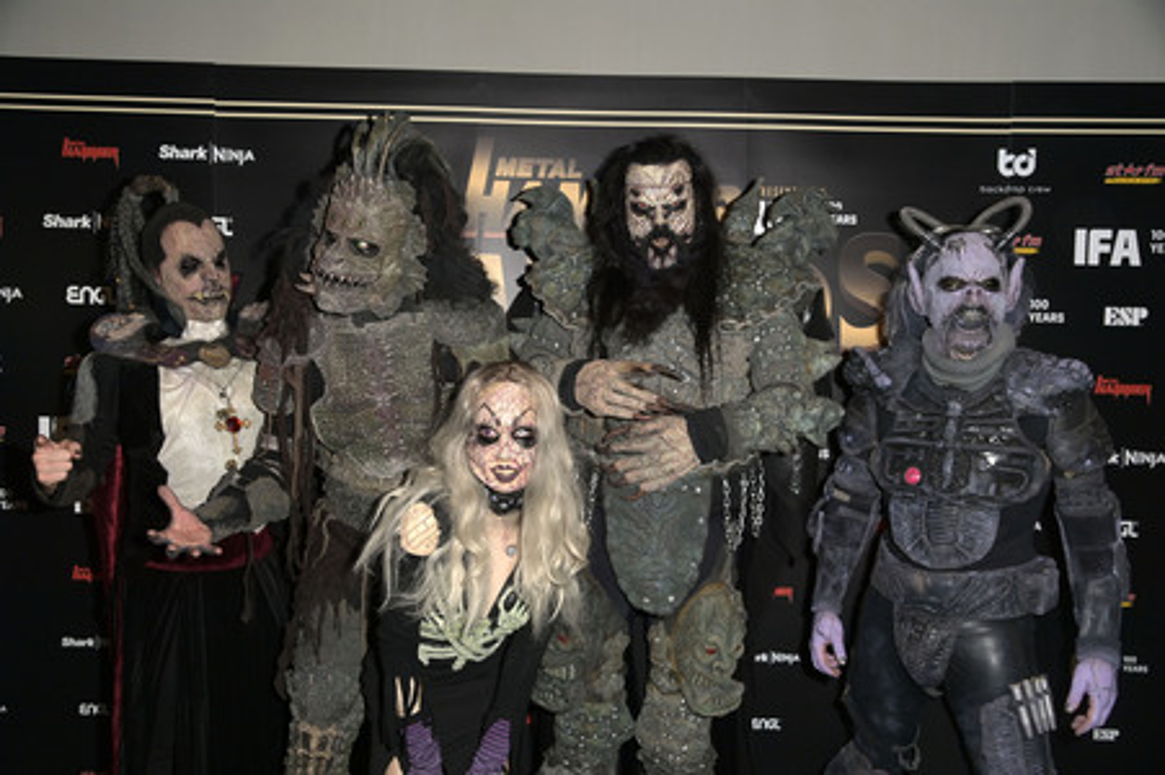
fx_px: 1002
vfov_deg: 42.3
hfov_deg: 60.3
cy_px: 388
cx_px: 582
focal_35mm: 31
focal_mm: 31
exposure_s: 1/200
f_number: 5
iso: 640
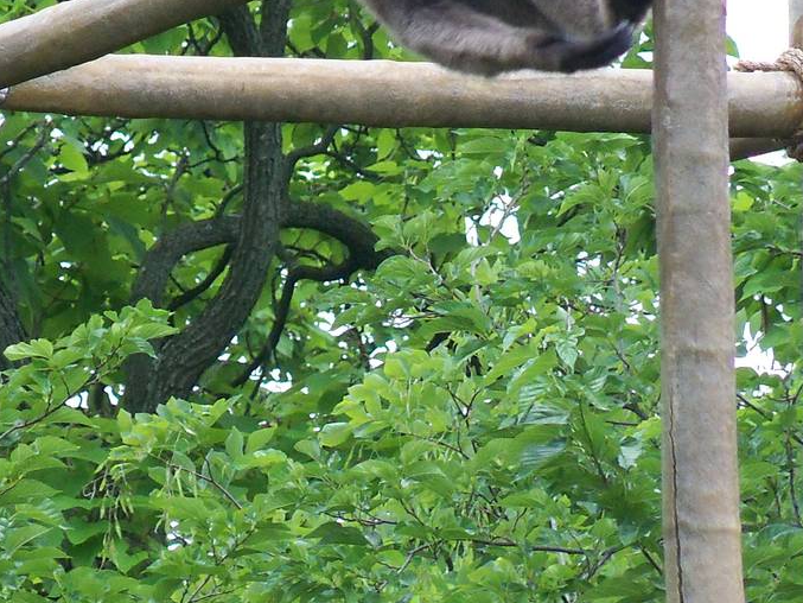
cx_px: 262
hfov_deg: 2.9
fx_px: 15684
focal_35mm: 676
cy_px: 119
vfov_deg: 2.2
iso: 250
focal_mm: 50.6
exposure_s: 1/500
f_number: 4.5
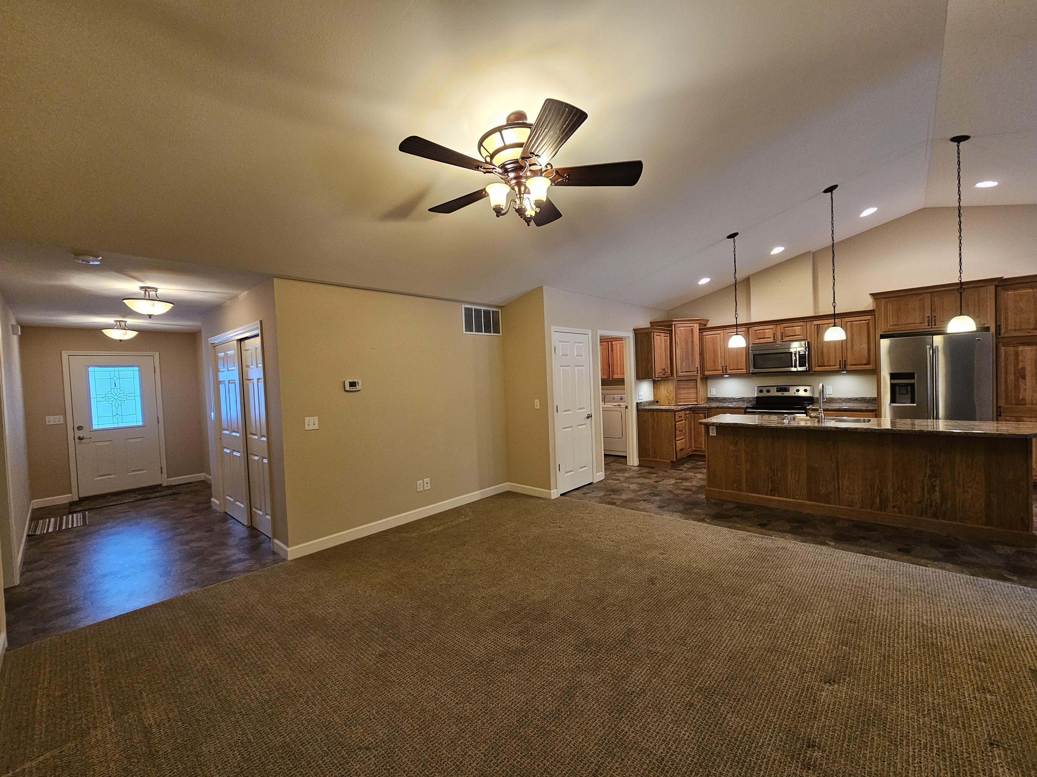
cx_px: 518
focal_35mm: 13
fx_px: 389
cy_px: 388
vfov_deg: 89.9
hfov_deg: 106.2
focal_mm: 2.2
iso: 320
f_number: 2.2
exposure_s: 1/60
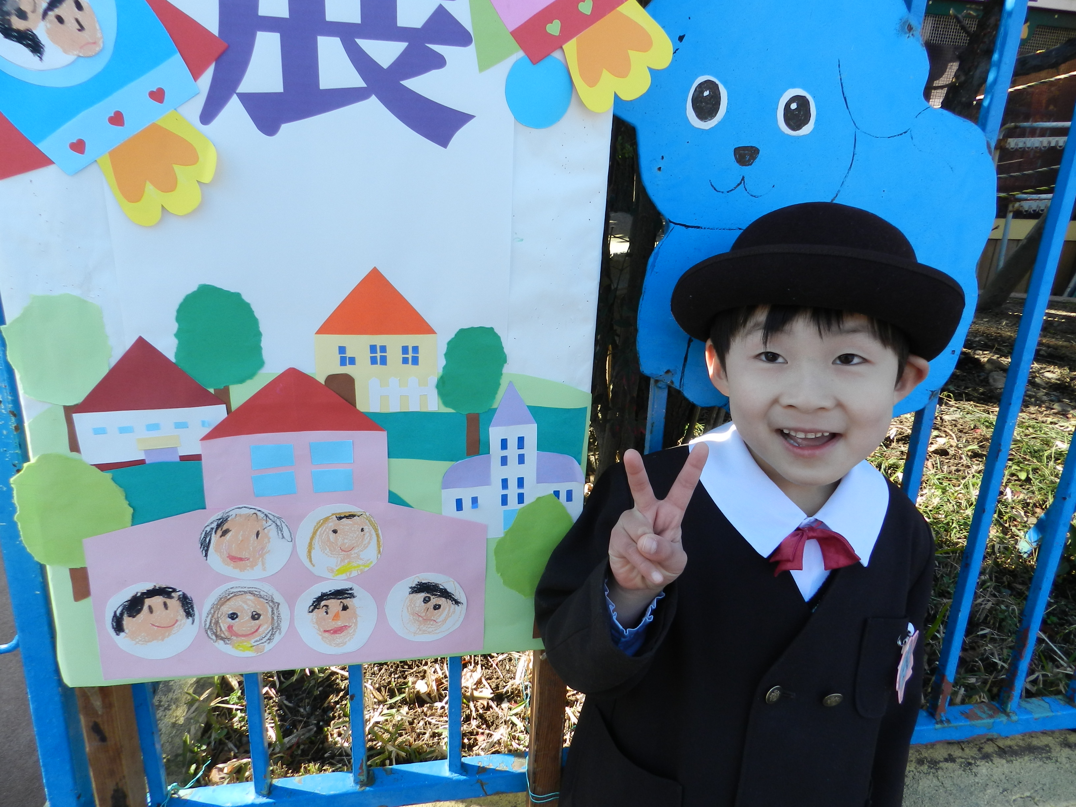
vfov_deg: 58.9
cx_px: 538
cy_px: 404
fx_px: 715
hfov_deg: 73.9
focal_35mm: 23
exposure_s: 1/250
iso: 160
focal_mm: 4
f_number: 3.4
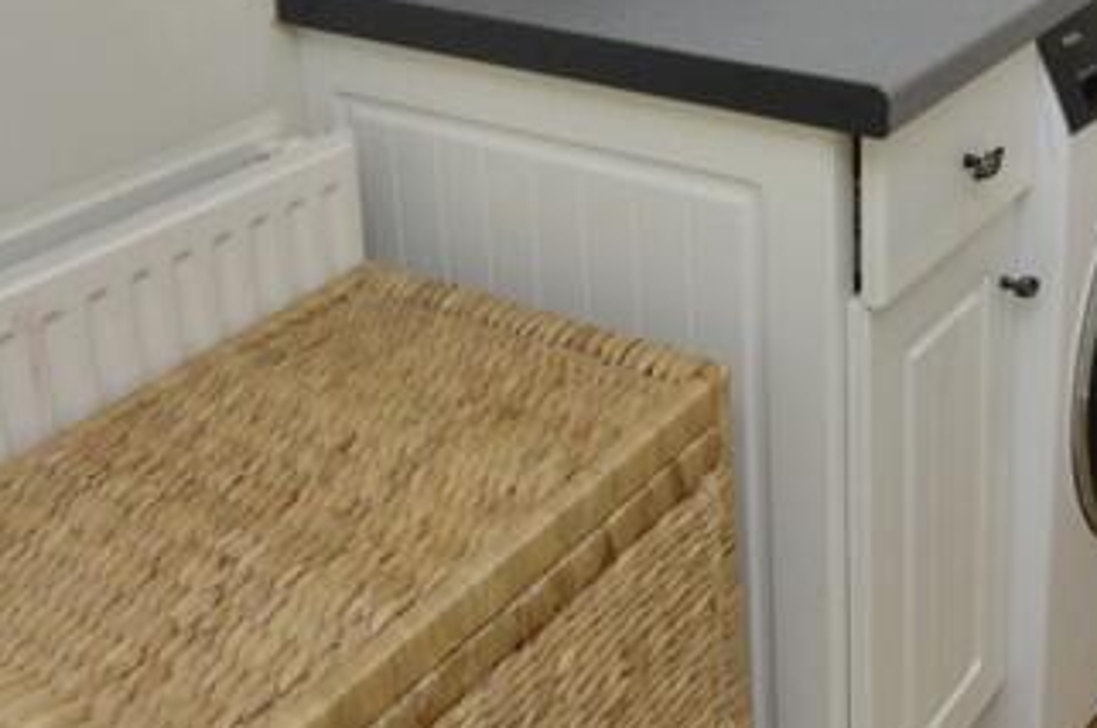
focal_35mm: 53
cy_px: 48
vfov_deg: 24.7
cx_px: 707
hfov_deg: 37.5
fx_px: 1600
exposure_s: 1/60
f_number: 5.6
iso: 400
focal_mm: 11
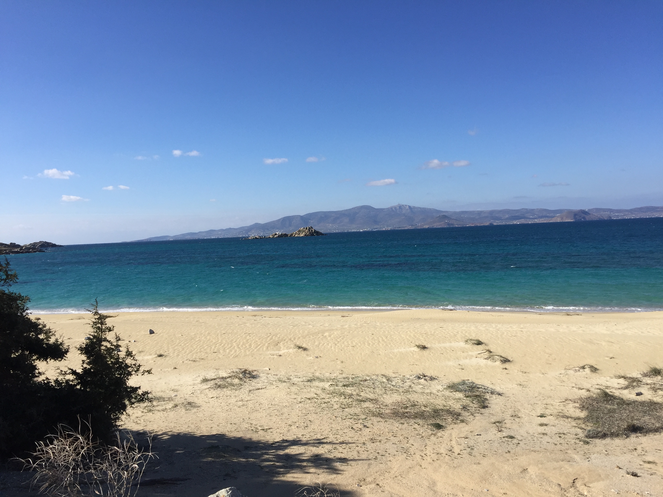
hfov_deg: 61.7
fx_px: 555
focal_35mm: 29
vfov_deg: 48.2
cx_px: 332
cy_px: 248
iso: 32
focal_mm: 4.15
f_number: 2.2
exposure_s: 1/2825
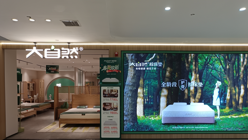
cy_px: 92
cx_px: 120
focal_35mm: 28
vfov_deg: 41.0
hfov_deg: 67.9
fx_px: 184
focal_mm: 5.31
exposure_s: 1/50
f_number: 1.7
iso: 190
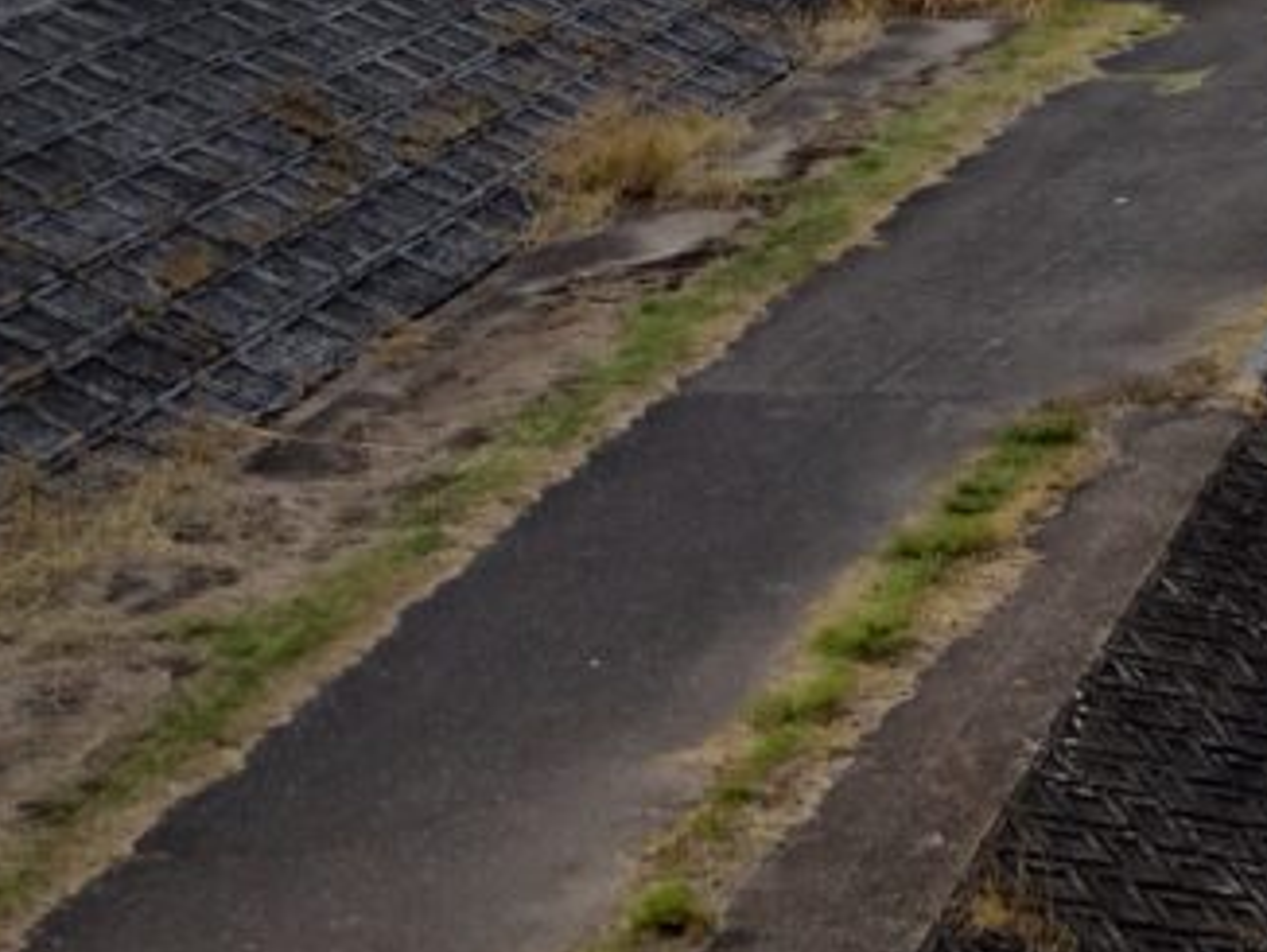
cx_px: 2196
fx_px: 4029
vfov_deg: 13.0
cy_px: -311
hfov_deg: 15.6
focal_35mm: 110
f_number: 1.8
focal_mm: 4.27
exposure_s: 1/349
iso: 100
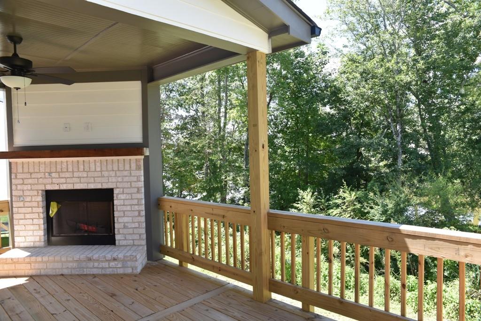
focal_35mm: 24
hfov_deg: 73.7
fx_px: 321
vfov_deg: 53.2
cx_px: 240
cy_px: 160
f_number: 7.1
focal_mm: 24
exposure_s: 1/200
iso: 400
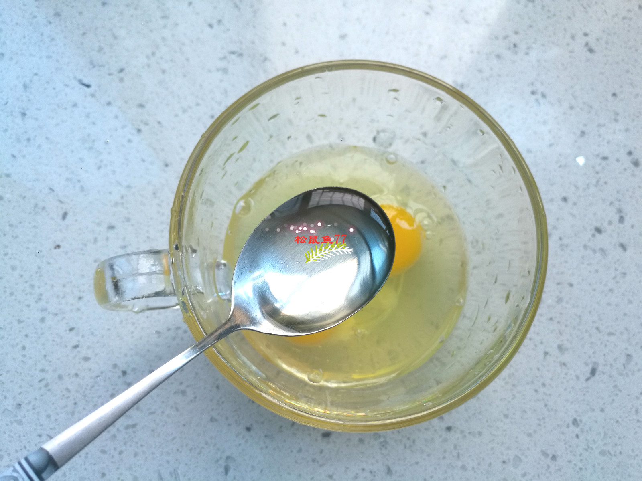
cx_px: 321
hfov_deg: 65.3
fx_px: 501
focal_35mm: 27
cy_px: 240
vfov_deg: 51.4
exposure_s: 1/131
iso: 50
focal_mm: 4.04
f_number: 2
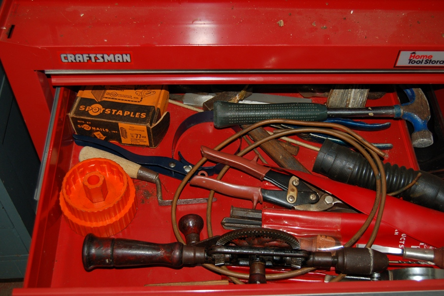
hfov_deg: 43.6
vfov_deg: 29.8
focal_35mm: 45
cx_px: 222
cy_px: 148
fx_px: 555
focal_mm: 30
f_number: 4.2
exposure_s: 1/60
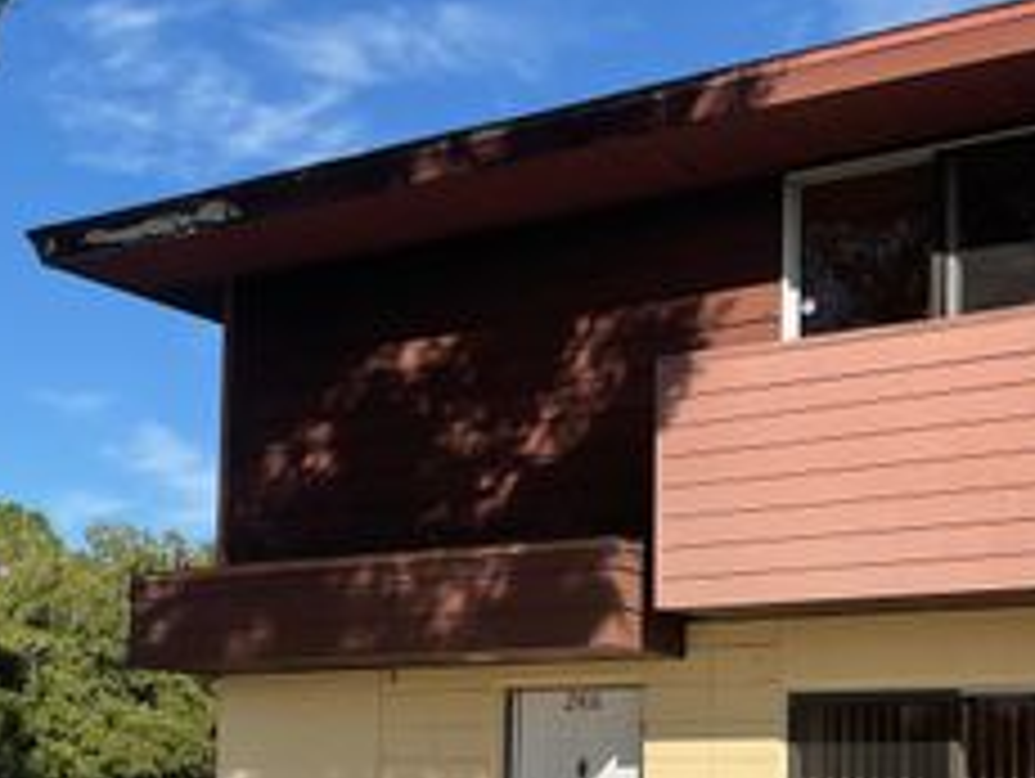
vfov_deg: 22.9
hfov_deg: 30.7
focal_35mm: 63
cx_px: 490
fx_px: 1886
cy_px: 650
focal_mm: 3
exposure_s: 1/2801
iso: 16
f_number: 1.8
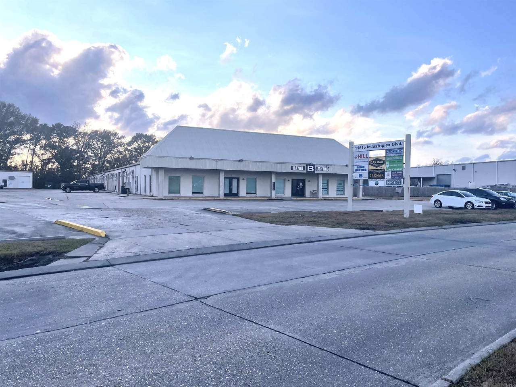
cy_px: 194
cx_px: 258
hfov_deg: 67.3
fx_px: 388
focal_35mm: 26
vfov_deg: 53.1
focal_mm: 4.2
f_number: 1.6
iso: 32
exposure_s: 1/2618
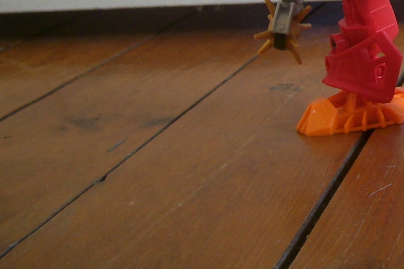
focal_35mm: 82
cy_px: -80
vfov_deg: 15.8
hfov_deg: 23.0
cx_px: 467
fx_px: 920
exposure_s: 1/7
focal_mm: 5.99
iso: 50
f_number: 2.8
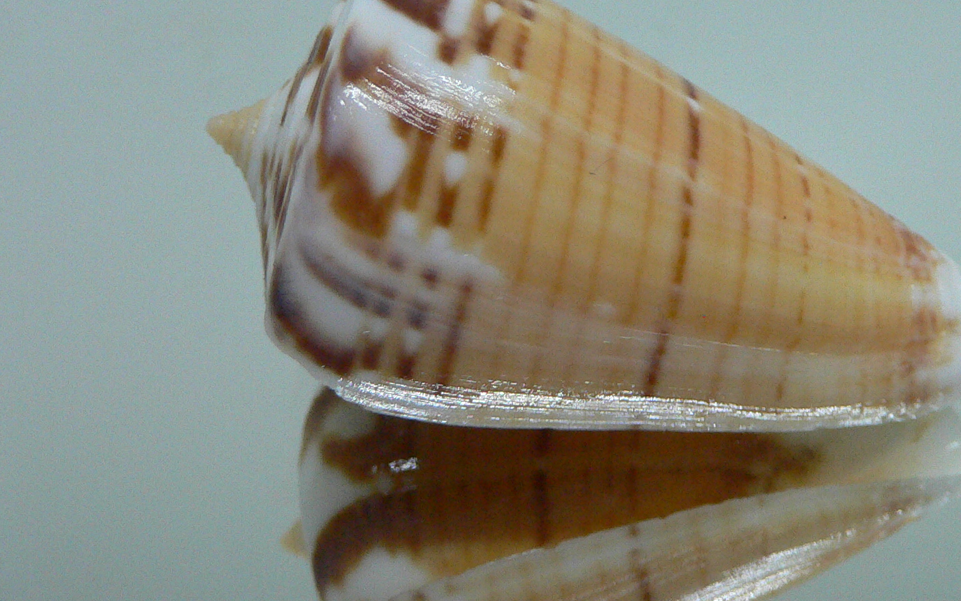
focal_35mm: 53
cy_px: 215
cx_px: 627
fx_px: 1388
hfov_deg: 37.8
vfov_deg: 24.3
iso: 200
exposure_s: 1/60
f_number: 2.8
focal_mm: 4.6
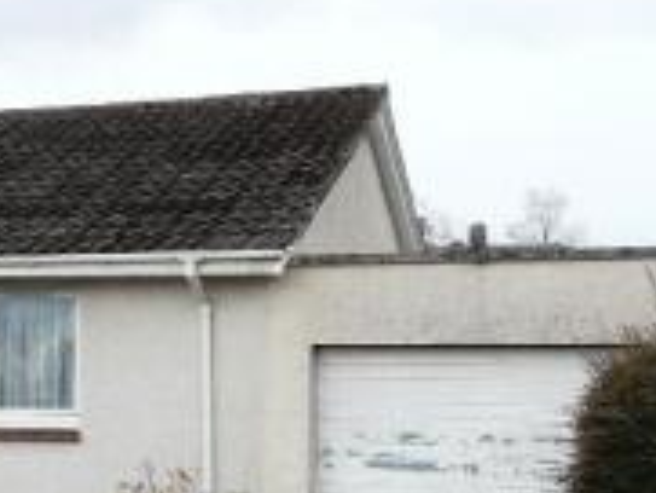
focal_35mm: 90
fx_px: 1707
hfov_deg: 20.0
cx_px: -187
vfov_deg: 16.3
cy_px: 390
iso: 100
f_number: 5
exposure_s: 1/200
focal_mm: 4.6
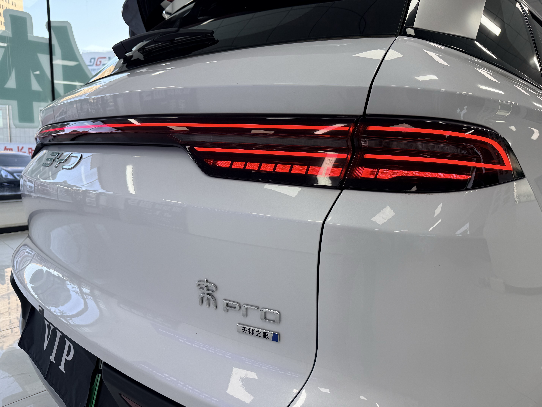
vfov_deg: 56.8
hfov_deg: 71.6
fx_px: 376
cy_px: 204
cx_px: 271
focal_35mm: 24
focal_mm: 6.76
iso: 64
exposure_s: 1/281
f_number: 1.78
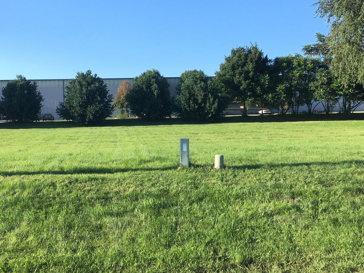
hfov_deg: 50.1
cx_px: 163
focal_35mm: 37
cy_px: 109
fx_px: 389
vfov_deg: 38.5
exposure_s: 1/545
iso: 25
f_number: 2.2
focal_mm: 4.15
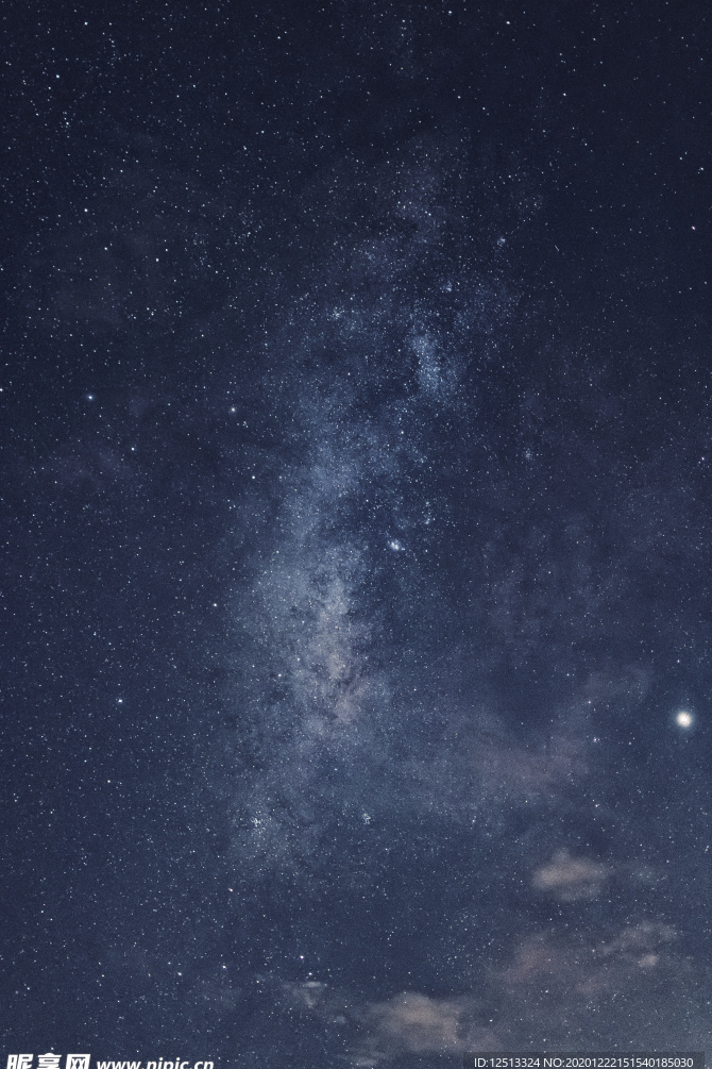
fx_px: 1587
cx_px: 352
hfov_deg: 25.3
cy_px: 539
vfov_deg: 37.2
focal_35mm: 54
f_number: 1.8
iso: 4000
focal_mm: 35
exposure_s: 5
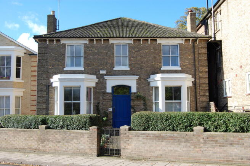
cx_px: 125
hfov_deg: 49.6
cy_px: 83
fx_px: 271
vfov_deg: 34.1
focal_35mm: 39
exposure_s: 1/250
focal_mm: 26
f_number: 8
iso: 200
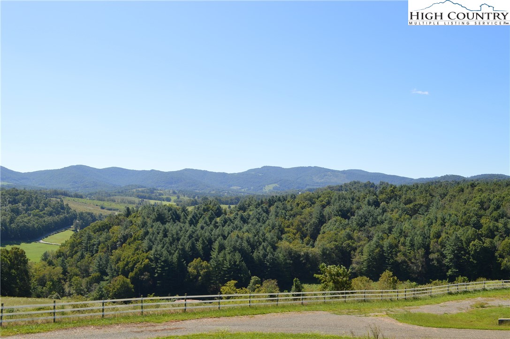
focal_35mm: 36
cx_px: 255
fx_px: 509
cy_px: 170
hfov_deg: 53.2
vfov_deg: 36.8
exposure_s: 1/200
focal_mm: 24
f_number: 7.1
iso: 100
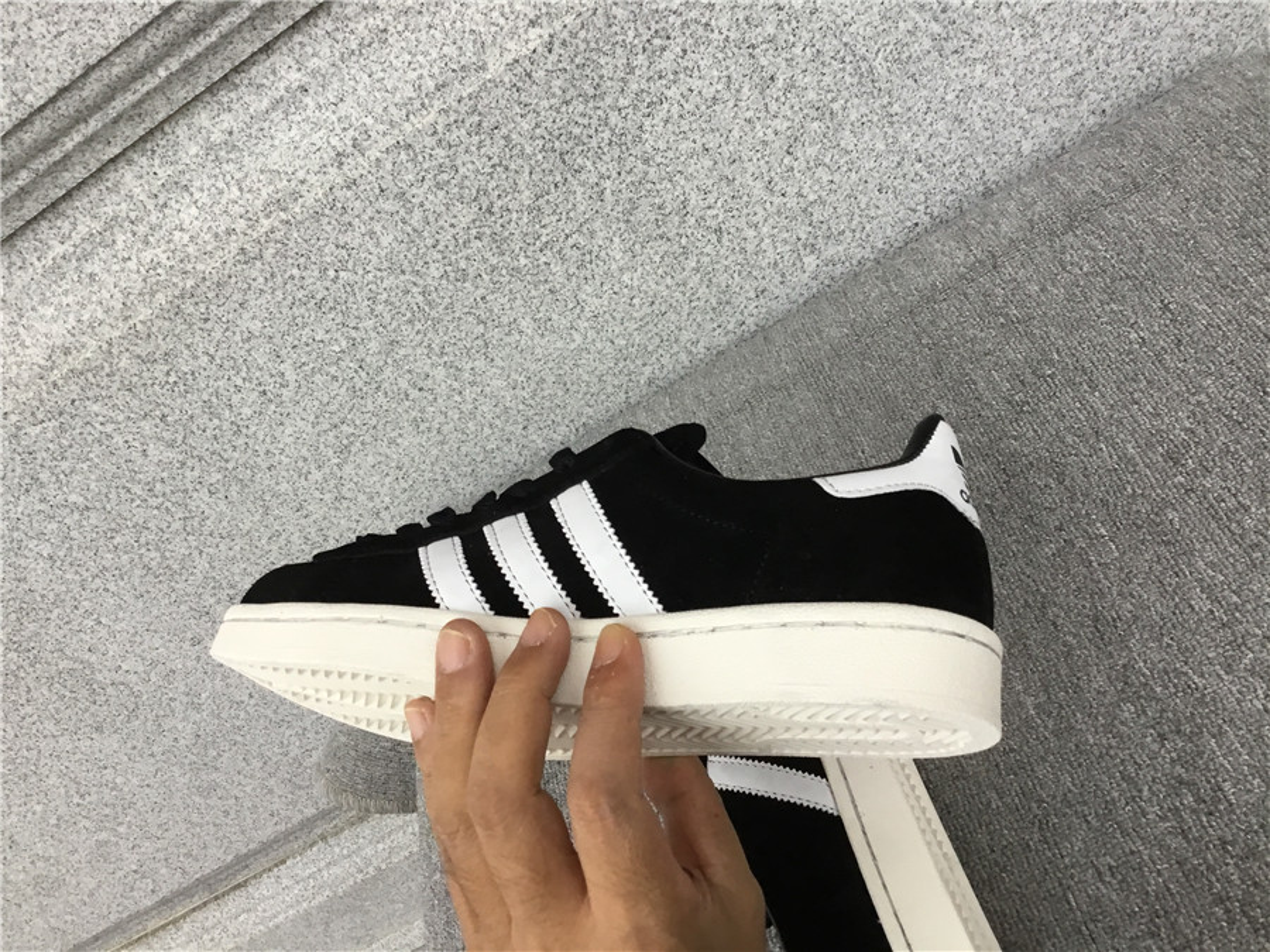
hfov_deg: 58.4
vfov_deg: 45.4
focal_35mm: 31
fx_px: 1137
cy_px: 476
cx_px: 635
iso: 40
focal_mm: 3.3
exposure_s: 1/33
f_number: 2.4
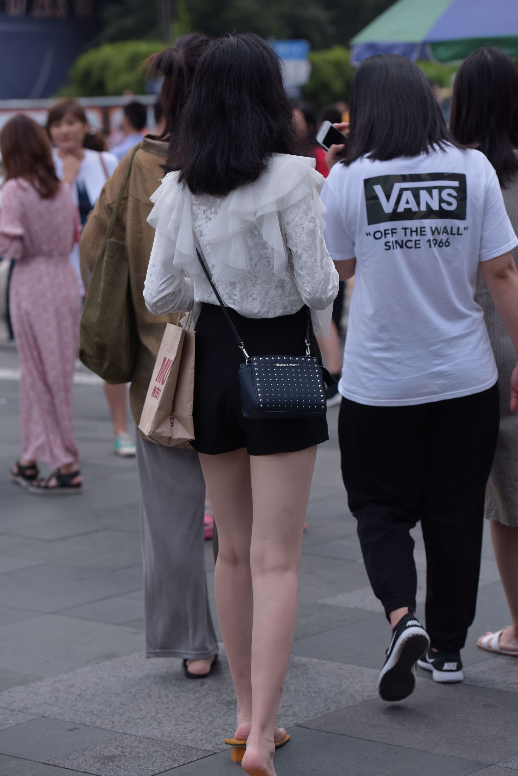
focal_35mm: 102
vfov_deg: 20.0
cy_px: 388
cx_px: 259
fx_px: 2200
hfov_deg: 13.4
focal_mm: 102
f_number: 4
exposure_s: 1/800
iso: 640
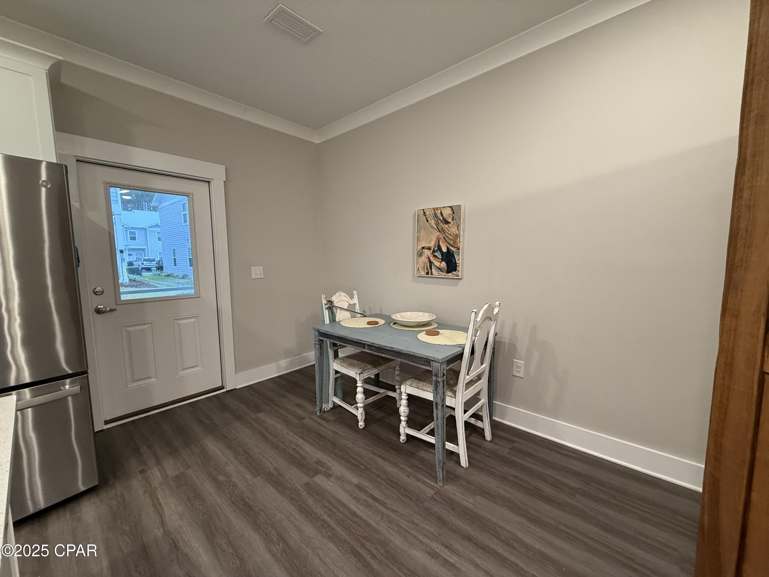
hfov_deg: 102.1
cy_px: 288
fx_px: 311
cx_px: 384
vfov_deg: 85.7
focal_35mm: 14
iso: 320
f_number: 2.2
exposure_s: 1/60
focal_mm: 2.22
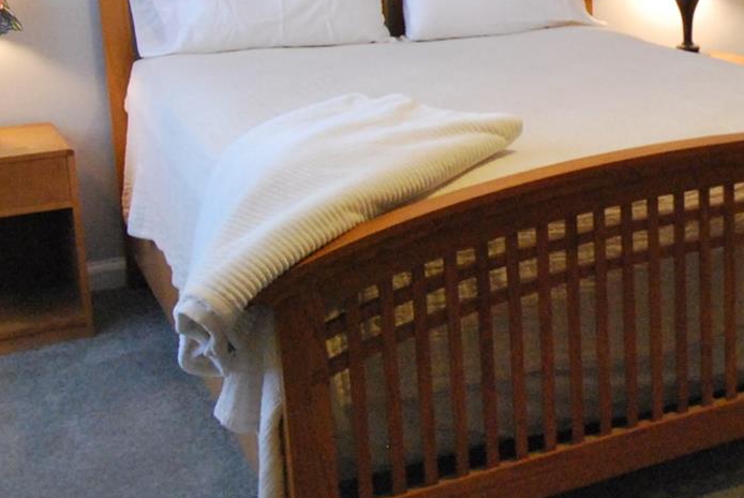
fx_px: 1282
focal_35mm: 62
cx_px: 736
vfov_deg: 21.7
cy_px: 106
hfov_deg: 30.2
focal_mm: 14
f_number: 6.3
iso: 1600
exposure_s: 1/20
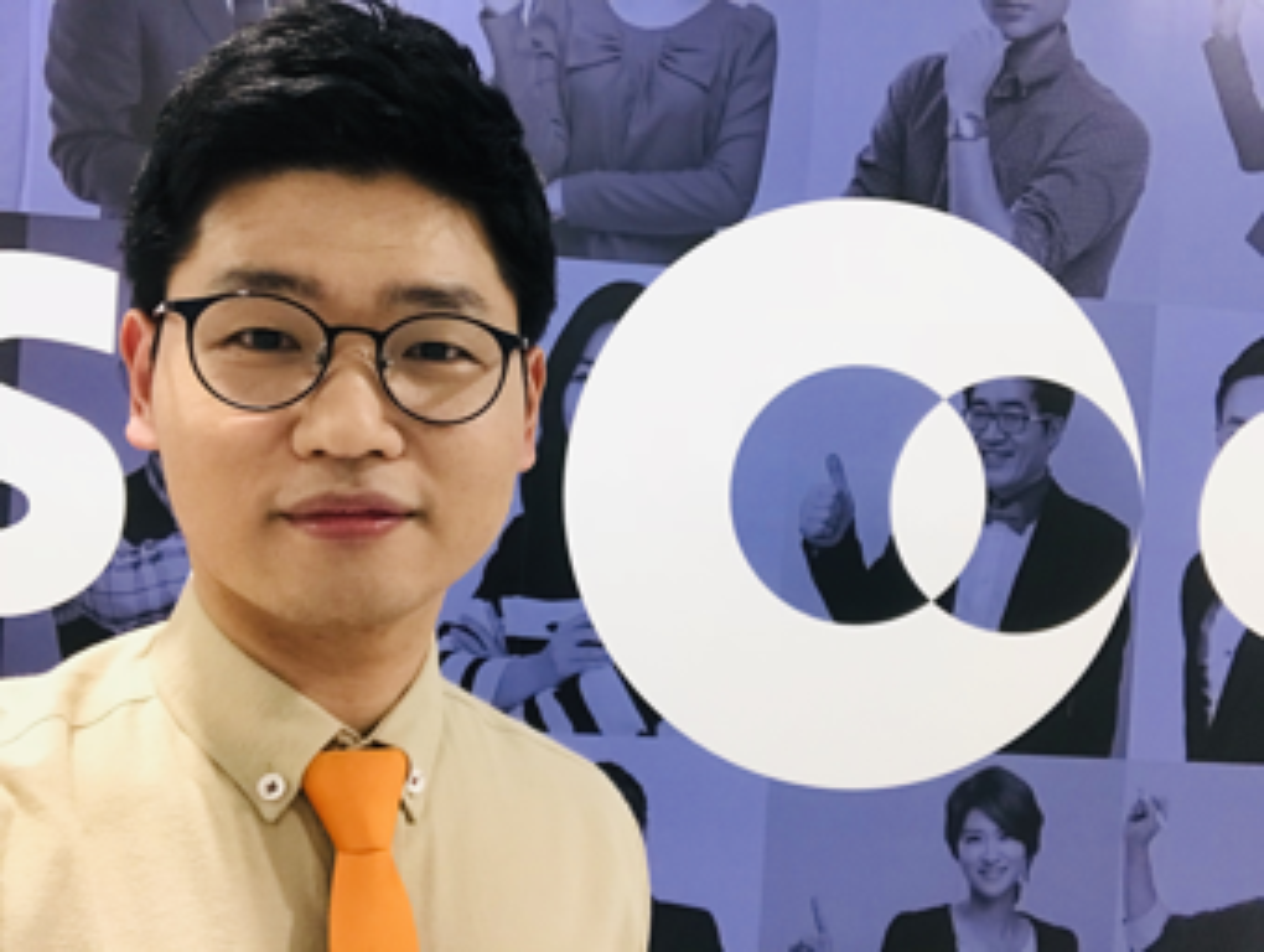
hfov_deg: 56.7
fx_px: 1170
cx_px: 632
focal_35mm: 32
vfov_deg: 44.3
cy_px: 476
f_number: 2.2
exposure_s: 1/24
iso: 200
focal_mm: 2.87
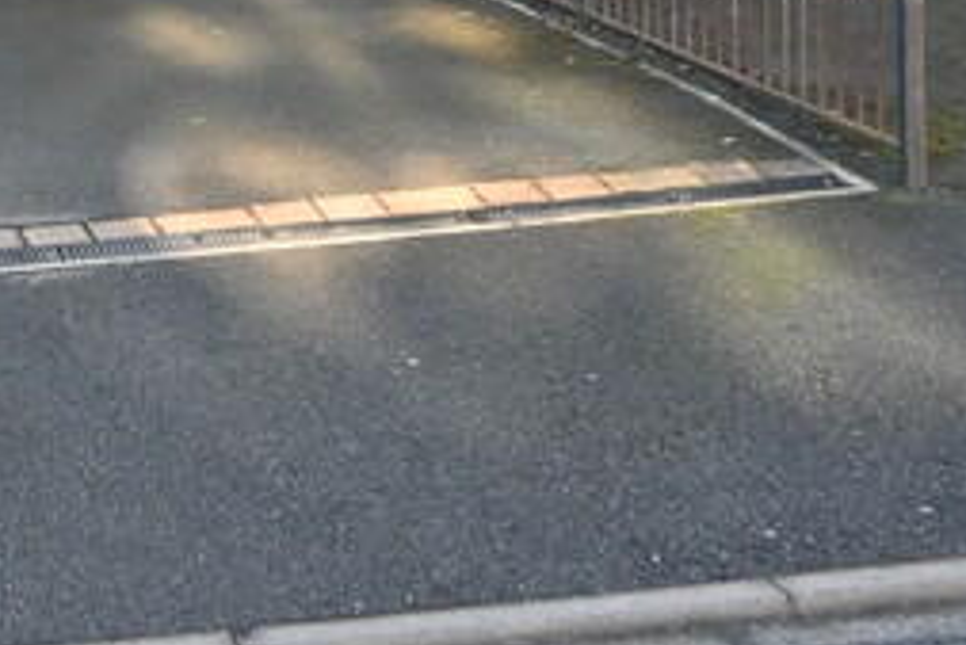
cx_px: -38
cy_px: -647
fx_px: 2604
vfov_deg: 12.4
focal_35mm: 97
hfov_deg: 20.2
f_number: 4.5
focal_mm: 16
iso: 100
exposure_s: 1/80
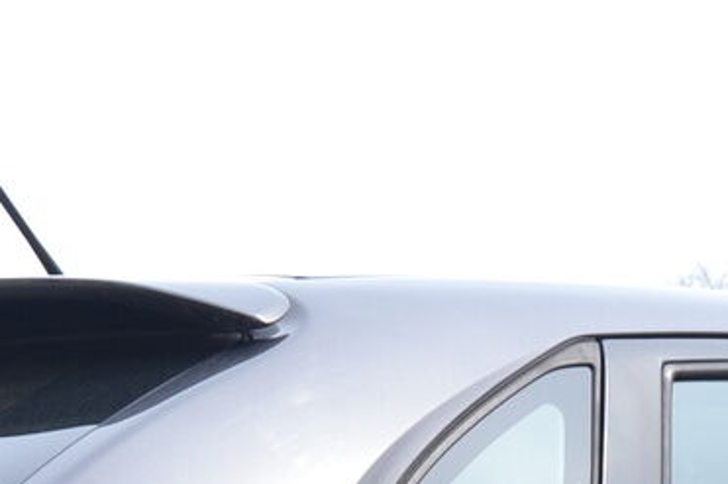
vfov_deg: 7.5
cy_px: 1152
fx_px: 3456
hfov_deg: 12.0
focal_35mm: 171
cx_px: 424
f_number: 6.3
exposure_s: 1/160
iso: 100
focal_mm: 22
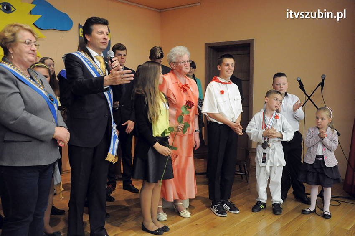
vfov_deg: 36.8
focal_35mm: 36
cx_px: 178
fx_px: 355
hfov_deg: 53.2
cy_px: 118
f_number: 5.6
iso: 2500
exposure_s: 1/80
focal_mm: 24
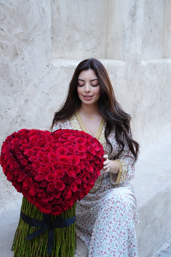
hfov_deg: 22.8
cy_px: 128
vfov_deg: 33.6
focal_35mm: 60
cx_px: 86
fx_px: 425
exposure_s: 1/125
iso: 640
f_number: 6.3
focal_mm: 59.6
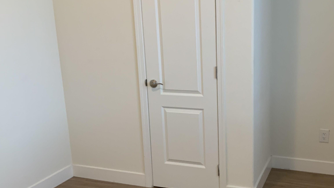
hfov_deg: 48.0
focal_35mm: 42
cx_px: 206
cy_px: 101
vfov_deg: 28.3
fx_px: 372
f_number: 1.8
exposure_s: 1/60
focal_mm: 3
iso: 100
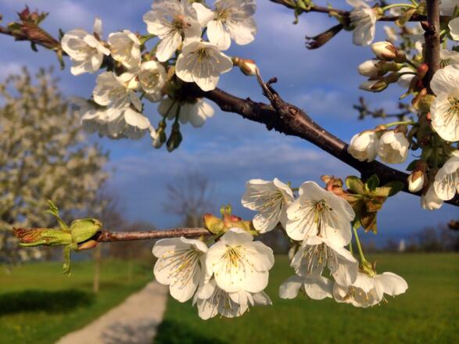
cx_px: 230
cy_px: 172
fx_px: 398
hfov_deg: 60.0
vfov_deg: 46.8
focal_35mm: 30
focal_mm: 4.12
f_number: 2.2
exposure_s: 1/2415
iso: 32
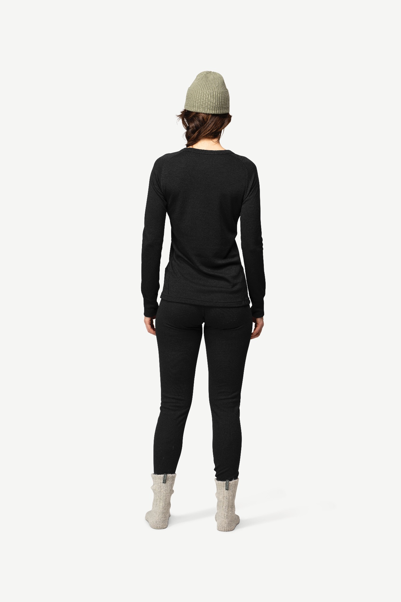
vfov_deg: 28.8
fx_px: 1170
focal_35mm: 70
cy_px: 301
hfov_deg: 19.5
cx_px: 200
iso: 500
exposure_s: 1/80
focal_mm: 70
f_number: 5
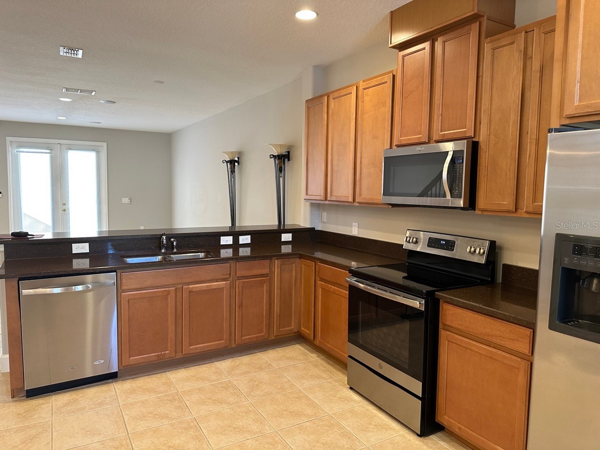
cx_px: 300
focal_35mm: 24
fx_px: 416
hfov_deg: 71.6
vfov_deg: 56.8
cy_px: 225
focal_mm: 6.86
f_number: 1.78
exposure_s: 1/60
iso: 200
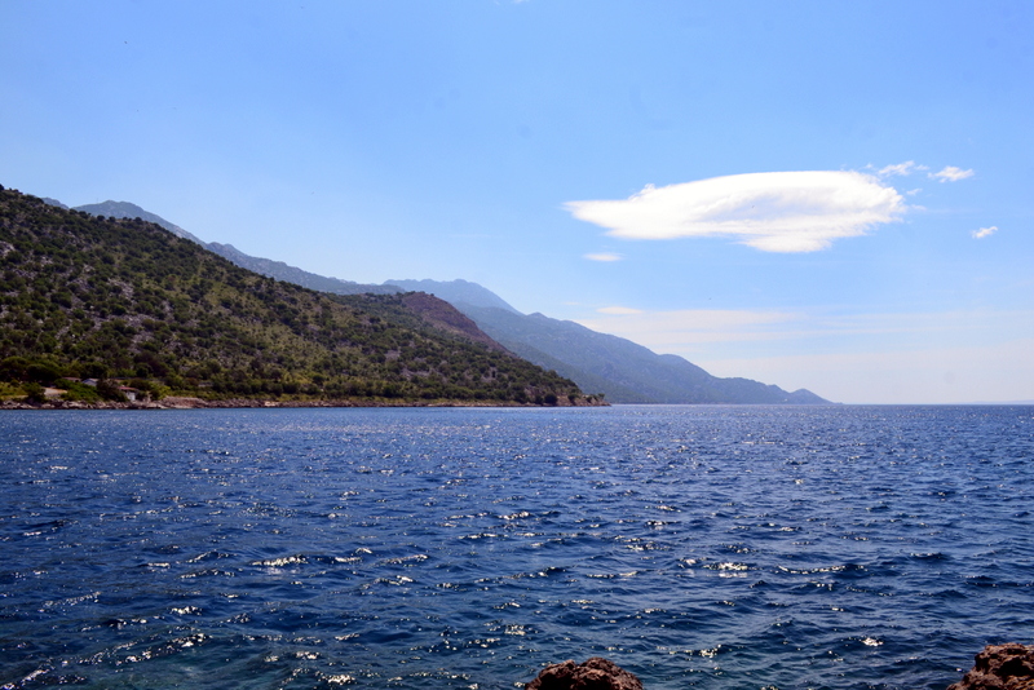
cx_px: 517
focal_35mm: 30
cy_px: 345
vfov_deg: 43.6
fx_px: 862
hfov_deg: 61.9
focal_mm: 20
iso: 280
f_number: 11
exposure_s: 1/500
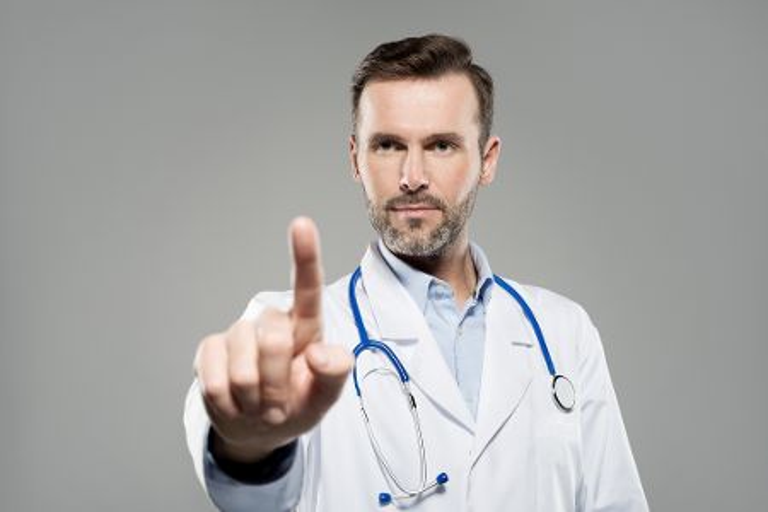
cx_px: 384
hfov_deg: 39.6
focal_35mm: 50
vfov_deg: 27.0
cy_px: 256
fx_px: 1067
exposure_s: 1/125
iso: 100
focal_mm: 50
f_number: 8
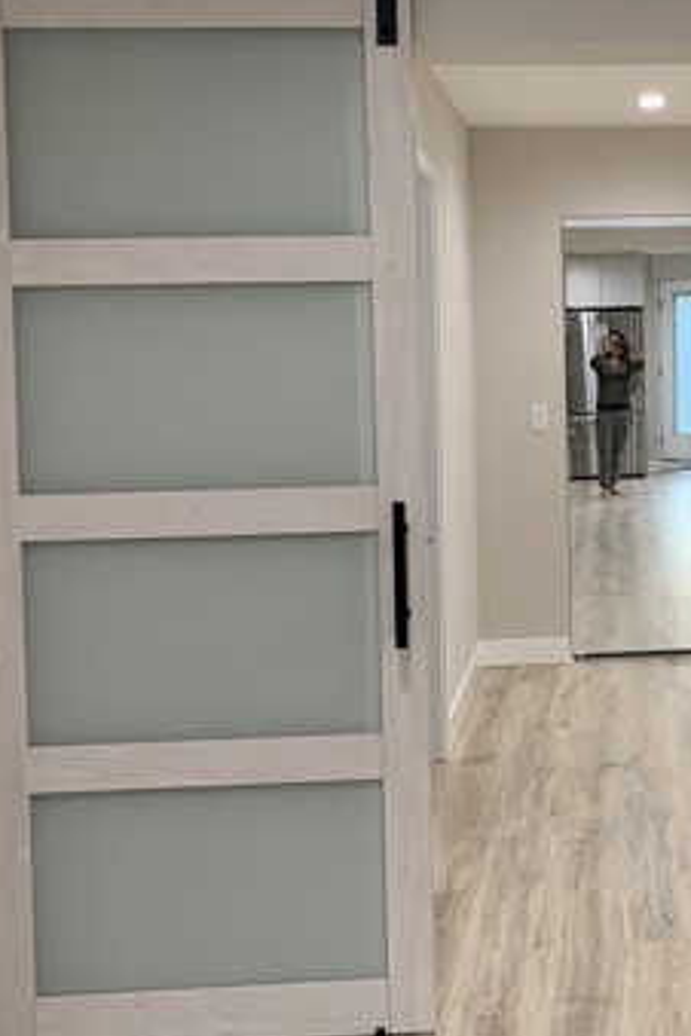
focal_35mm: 51
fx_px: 1468
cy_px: 400
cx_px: 722
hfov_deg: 25.0
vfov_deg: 38.7
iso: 100
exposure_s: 1/60
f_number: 1.8
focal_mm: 4.25
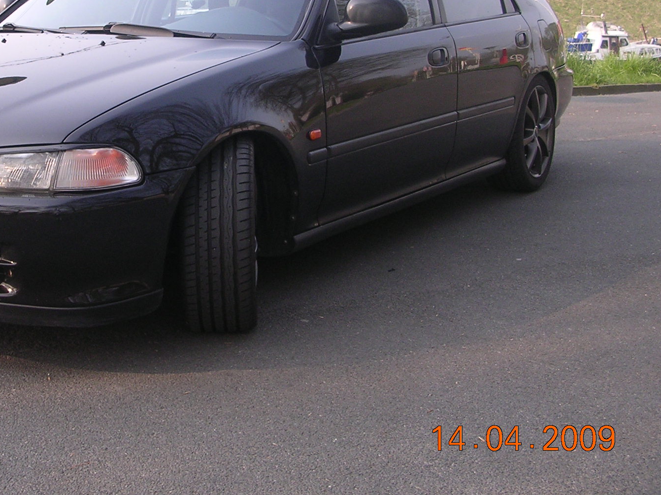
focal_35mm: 58
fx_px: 1107
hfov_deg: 32.6
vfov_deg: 25.0
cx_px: 161
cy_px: 139
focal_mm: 5.8
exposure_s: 1/313
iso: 100
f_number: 2.8
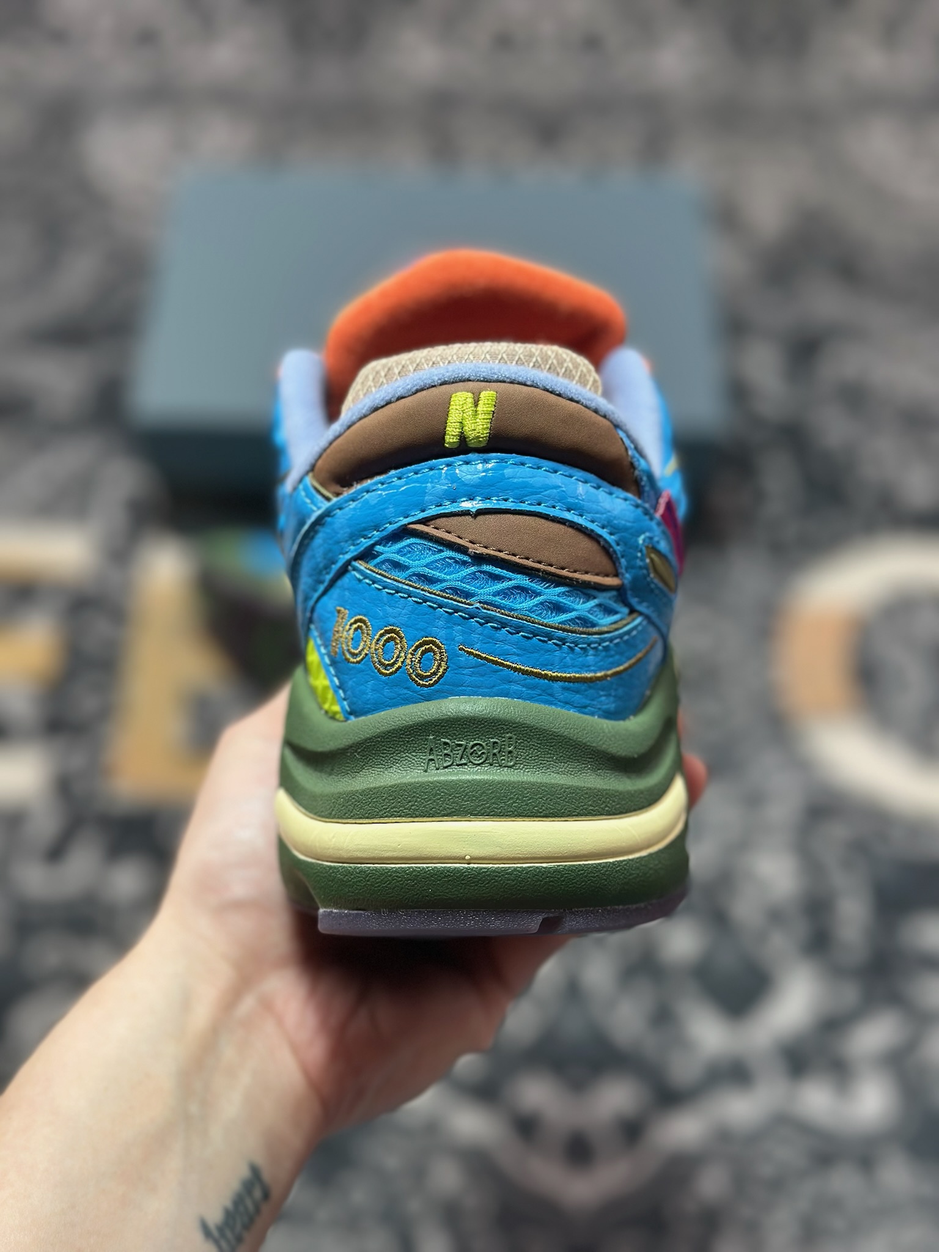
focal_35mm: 48
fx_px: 1736
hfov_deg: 30.3
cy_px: 626
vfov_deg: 39.7
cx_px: 470
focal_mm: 6.86
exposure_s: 1/224
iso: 80
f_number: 1.78
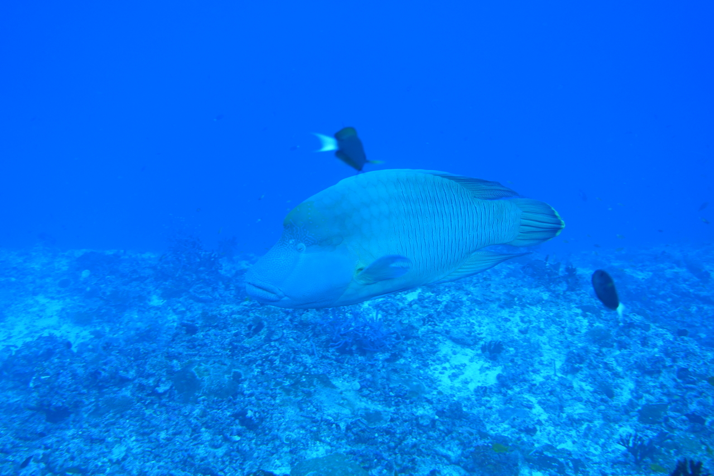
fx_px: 773
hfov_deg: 49.6
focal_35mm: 39
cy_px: 238
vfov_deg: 34.2
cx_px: 357
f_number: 2.8
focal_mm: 14.3
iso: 125
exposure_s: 1/50
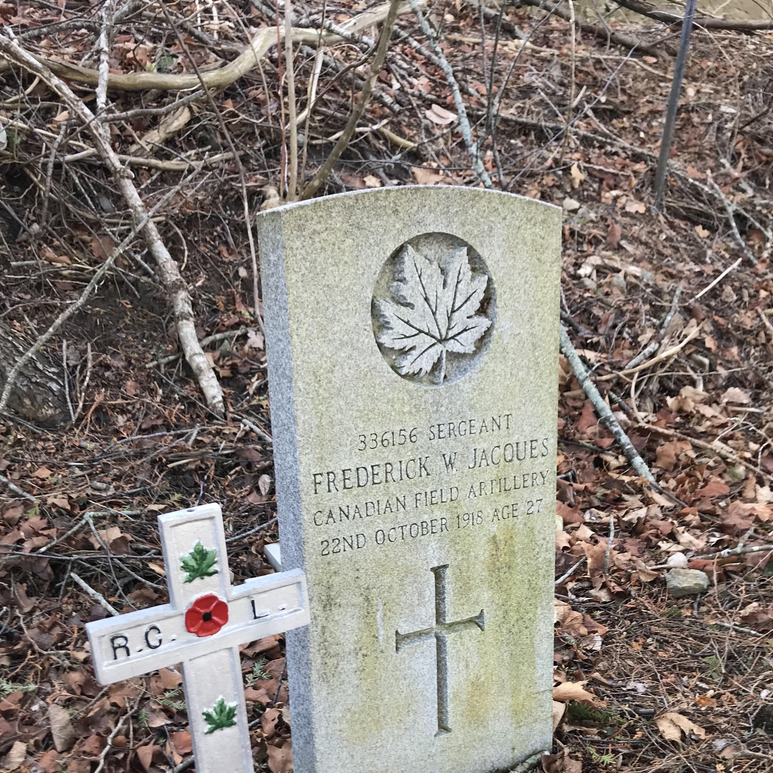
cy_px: 525
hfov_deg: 47.2
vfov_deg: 46.4
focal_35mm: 35
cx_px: 364
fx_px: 884
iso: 25
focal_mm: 3.99
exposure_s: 1/60
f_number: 1.8
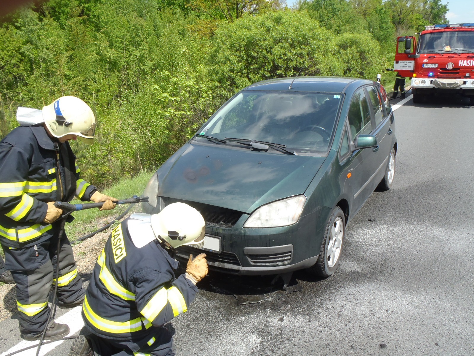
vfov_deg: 49.7
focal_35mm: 28
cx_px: 237
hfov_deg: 63.4
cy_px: 178
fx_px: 383
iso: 80
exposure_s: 1/320
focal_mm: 5
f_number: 3.9
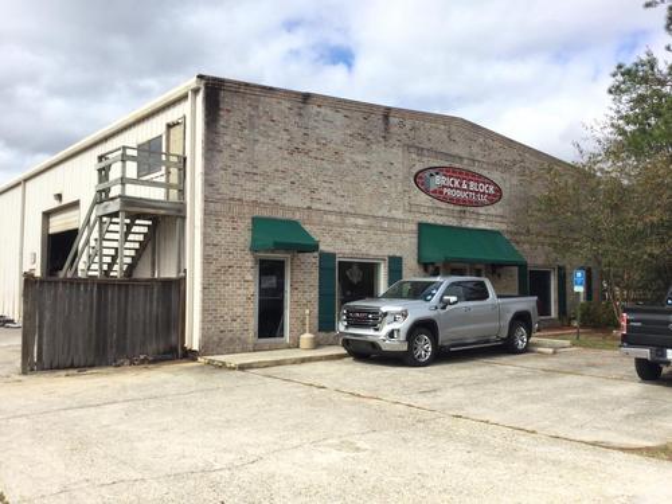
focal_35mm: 31
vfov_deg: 45.4
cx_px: 336
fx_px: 602
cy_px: 252
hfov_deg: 58.4
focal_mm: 3.3
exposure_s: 1/840
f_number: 2.4
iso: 25
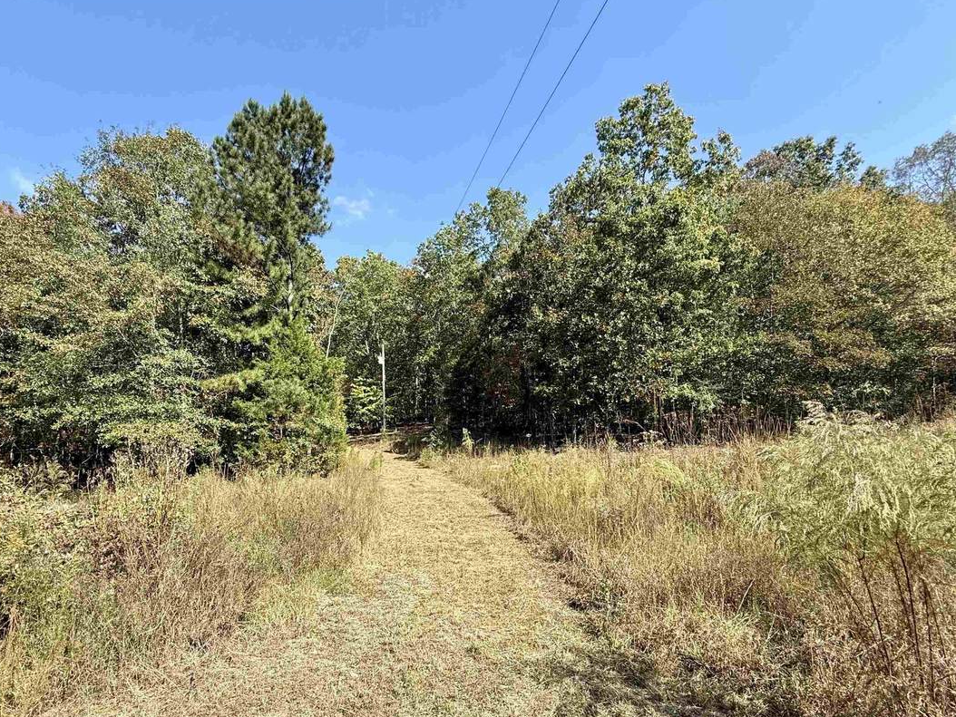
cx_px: 436
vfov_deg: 74.1
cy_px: 423
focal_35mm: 17
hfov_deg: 90.8
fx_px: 470
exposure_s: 1/760
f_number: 2.2
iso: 50
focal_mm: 2.22
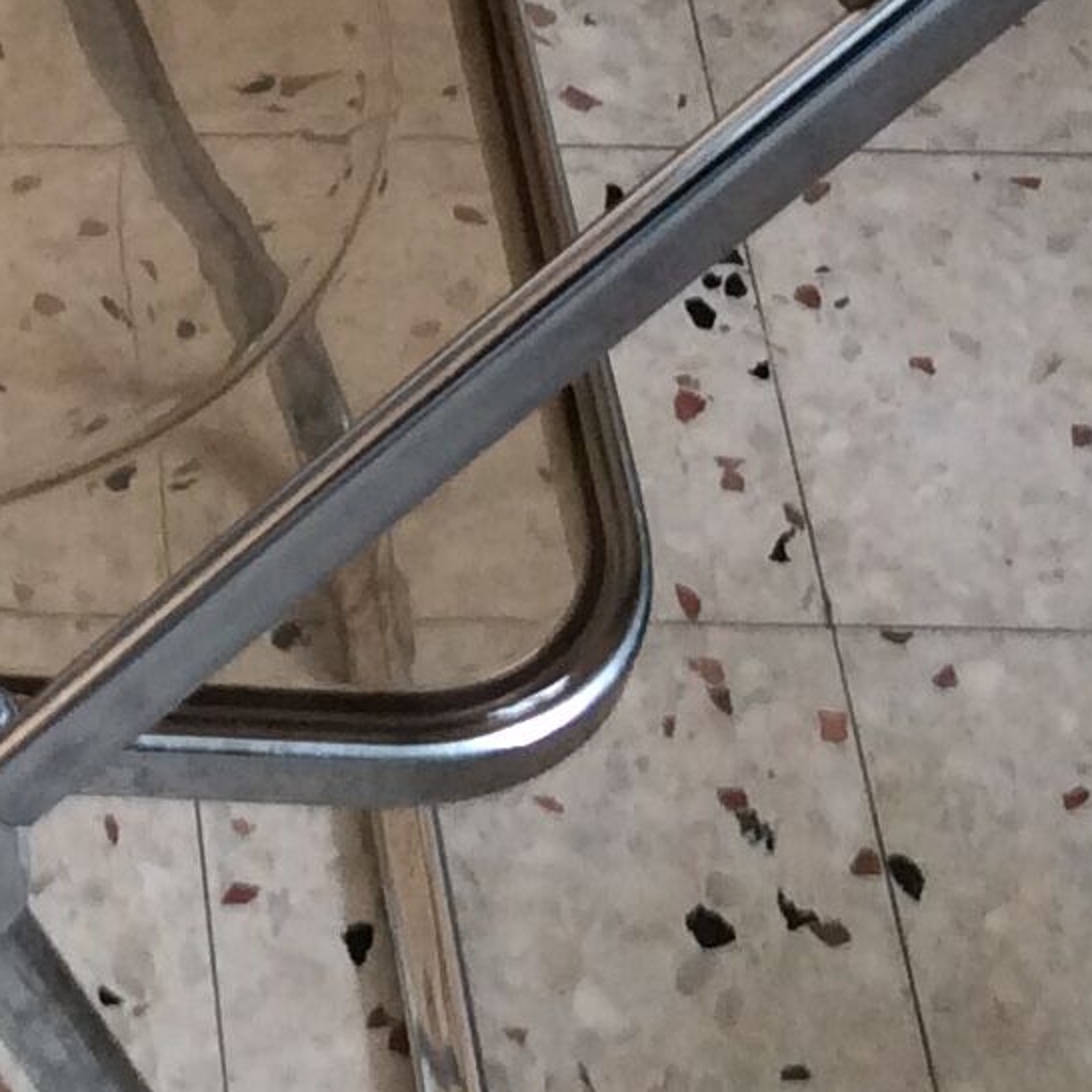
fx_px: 4783
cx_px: -294
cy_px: 40
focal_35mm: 134
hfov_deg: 12.6
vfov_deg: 12.9
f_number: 2.4
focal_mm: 3.3
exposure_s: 1/25
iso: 64
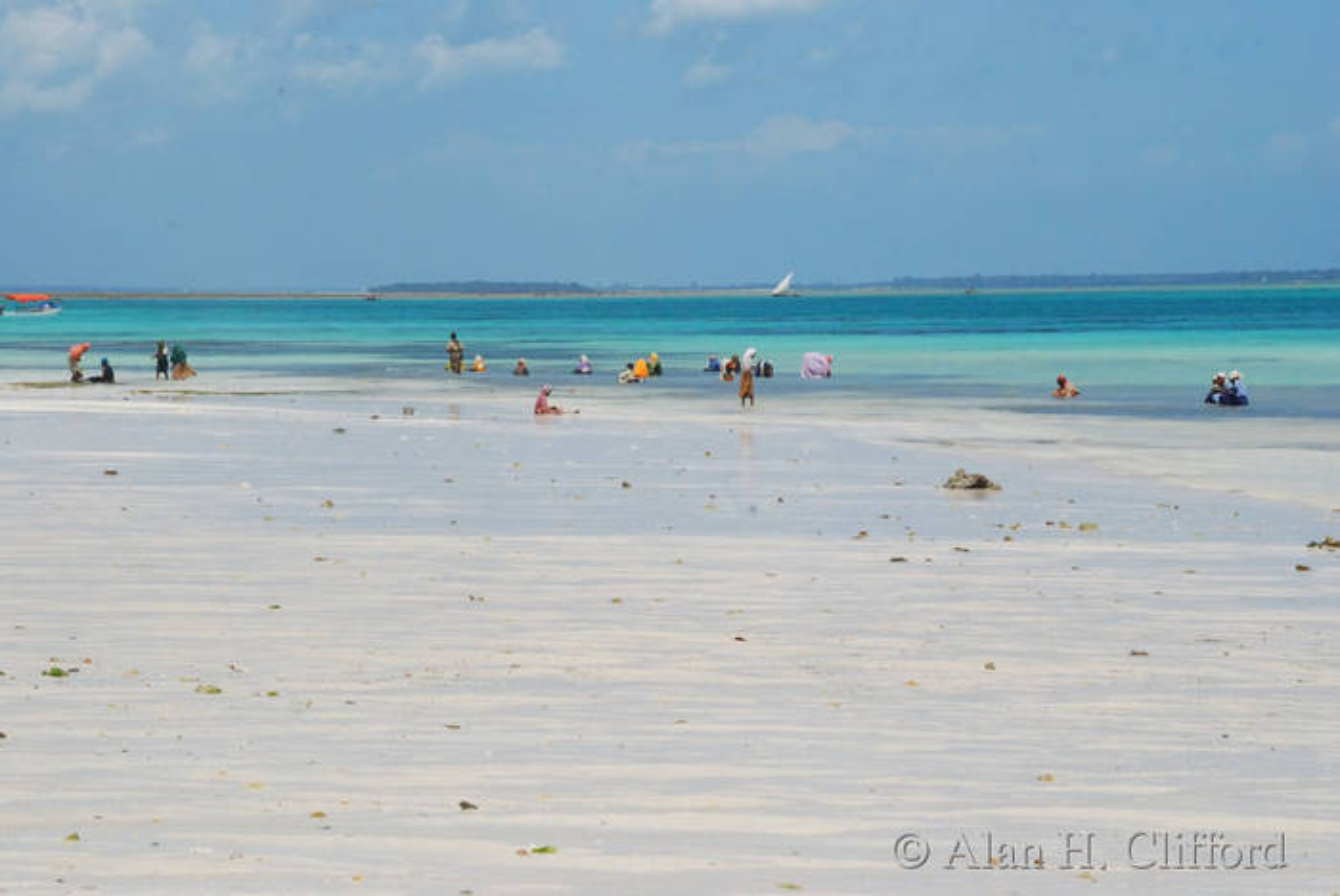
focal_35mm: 123
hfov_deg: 16.6
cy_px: 448
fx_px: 4582
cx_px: 670
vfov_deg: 11.2
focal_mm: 82
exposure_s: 1/640
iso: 800
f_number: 20
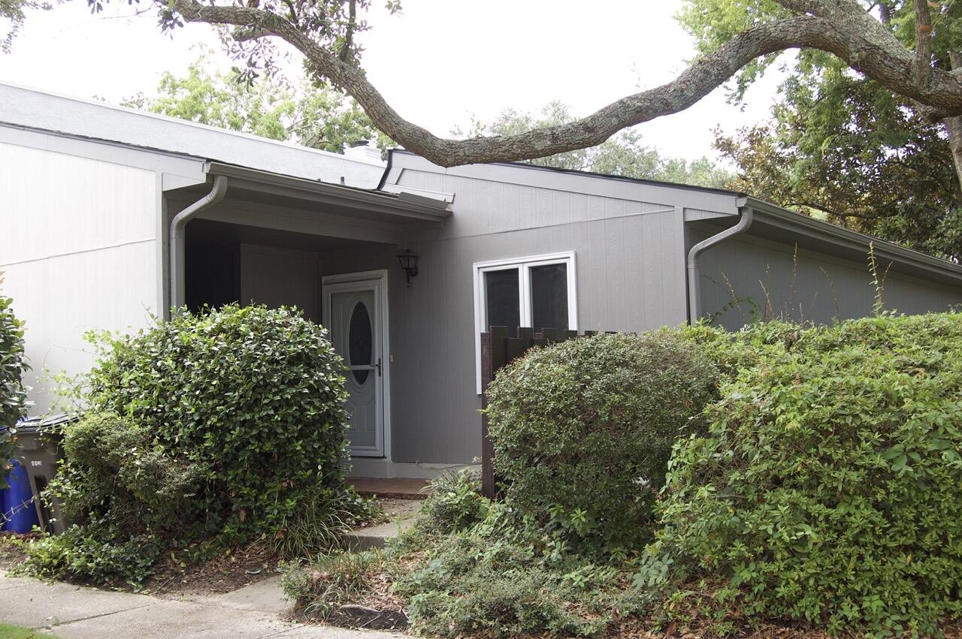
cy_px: 320
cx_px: 481
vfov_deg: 34.1
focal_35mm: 39
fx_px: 1041
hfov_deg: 49.6
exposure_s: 1/80
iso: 200
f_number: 8
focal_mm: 26
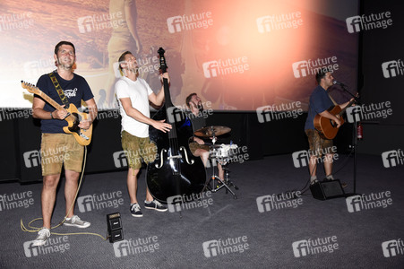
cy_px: 134
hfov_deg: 62.0
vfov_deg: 43.5
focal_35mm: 30
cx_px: 202
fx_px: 336
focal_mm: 30
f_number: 6.3
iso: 2500
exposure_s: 1/100
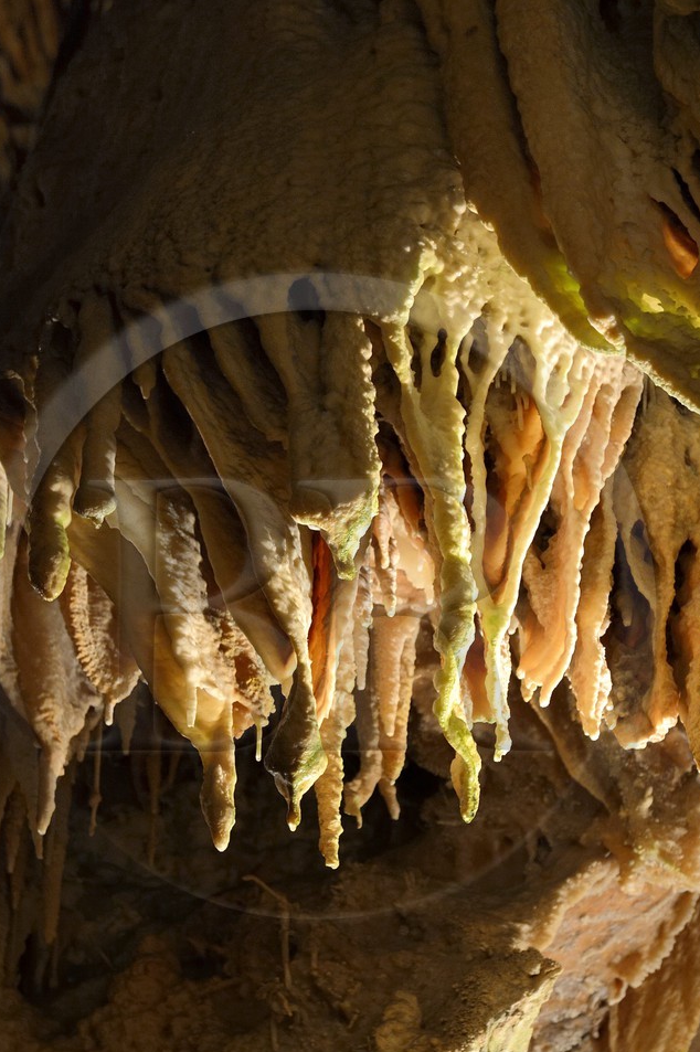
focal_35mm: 94
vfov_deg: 21.7
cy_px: 616
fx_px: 2745
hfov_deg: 14.5
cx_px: 315
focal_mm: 56
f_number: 3.5
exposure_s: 1/30
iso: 1600
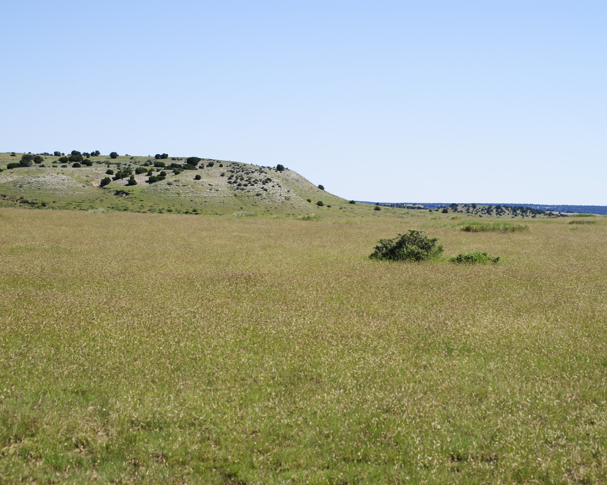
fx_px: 1681
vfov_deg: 16.4
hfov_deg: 20.5
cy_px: 241
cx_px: 355
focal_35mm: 94
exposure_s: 1/250
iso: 140
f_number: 10
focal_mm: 55
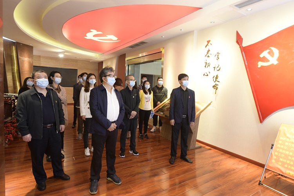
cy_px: 98
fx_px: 163
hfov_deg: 84.0
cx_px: 147
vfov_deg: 61.9
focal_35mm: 20
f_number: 5
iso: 2000
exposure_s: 1/100
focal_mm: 20
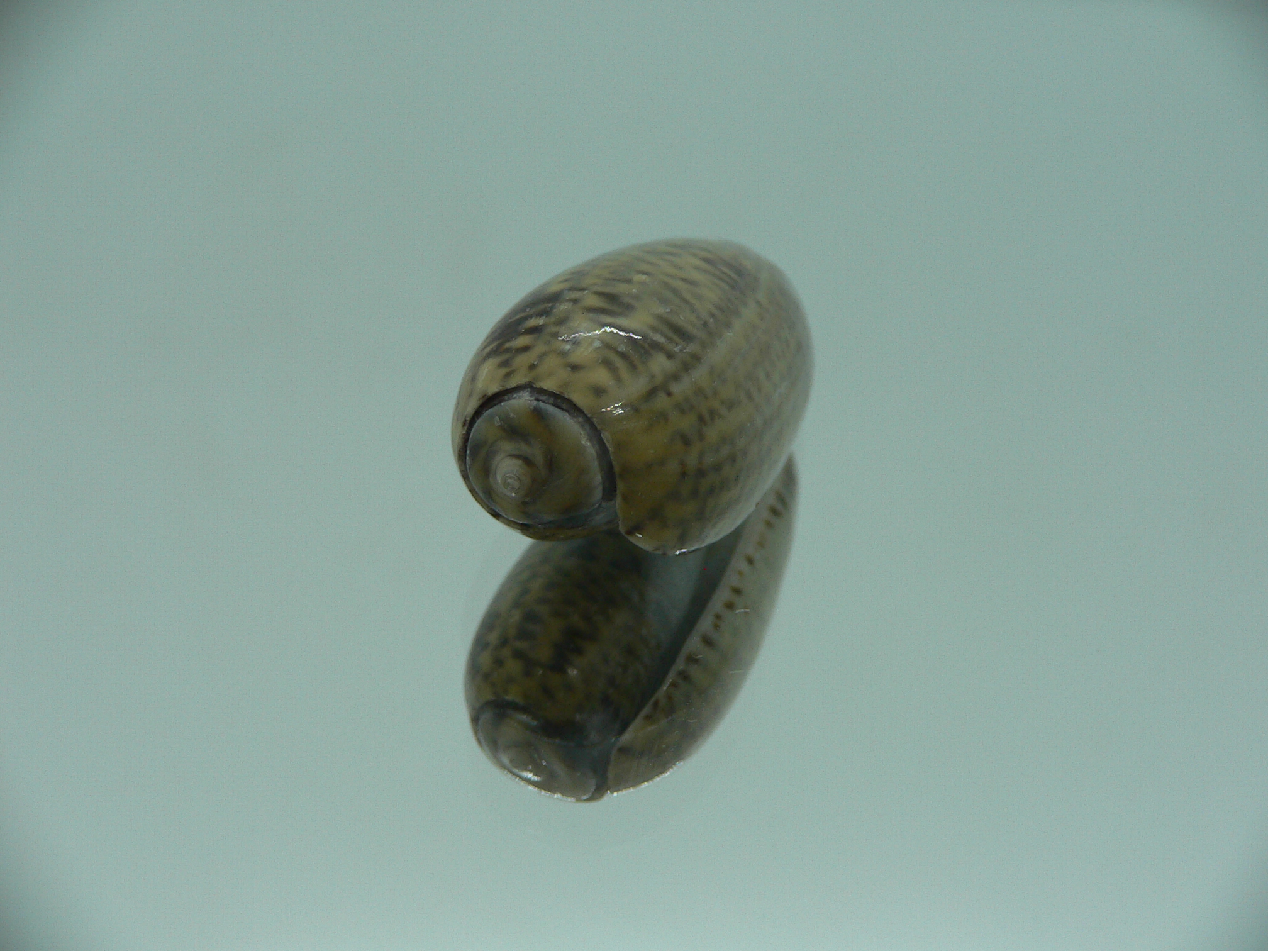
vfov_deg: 40.7
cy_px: 476
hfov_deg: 52.6
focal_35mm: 35
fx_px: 1282
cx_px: 634
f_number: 2.8
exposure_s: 1/60
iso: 80
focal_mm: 4.6
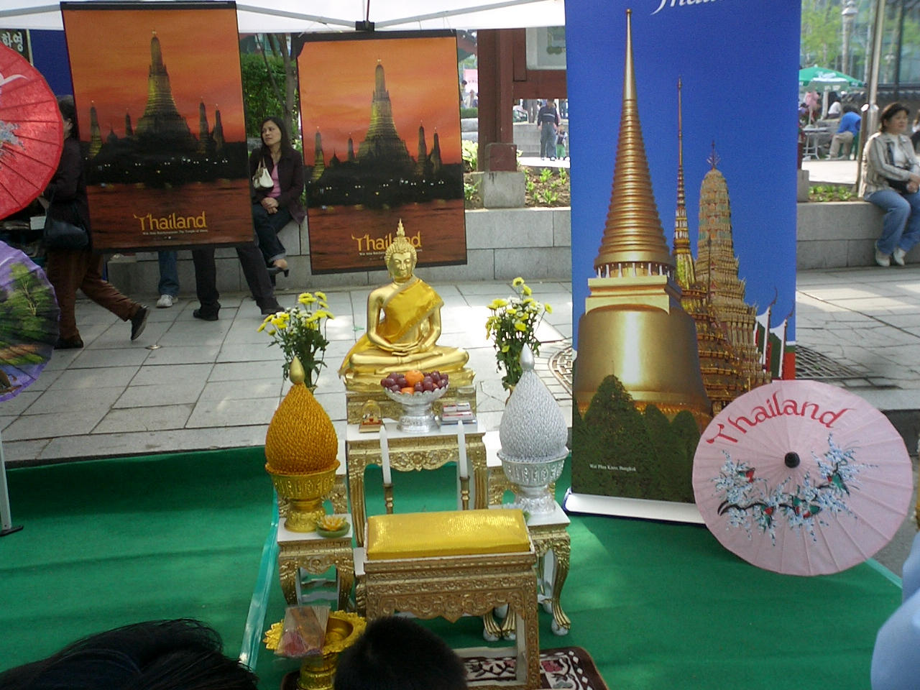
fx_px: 983
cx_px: 460
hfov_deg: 50.1
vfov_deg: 38.7
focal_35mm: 37
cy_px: 345
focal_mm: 5.6
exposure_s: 1/160
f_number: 3.5
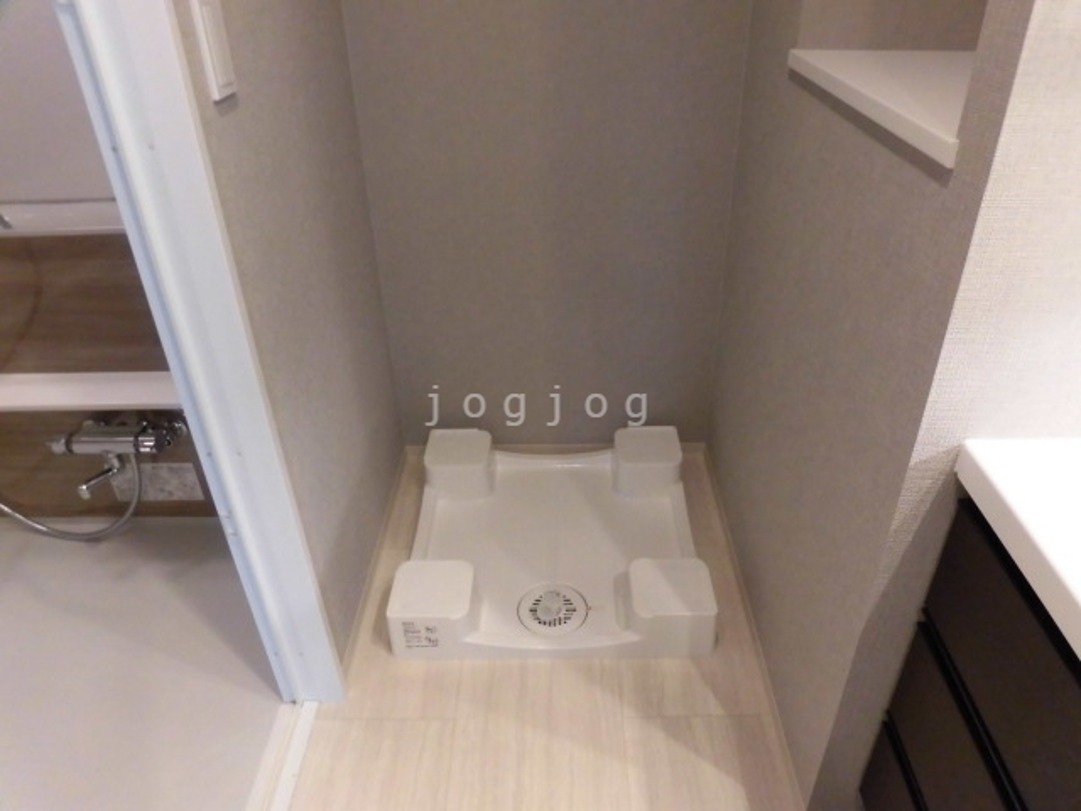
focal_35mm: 24
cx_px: 540
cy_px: 406
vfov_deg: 56.8
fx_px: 749
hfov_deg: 71.6
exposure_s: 1/30
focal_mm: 4.3
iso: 400
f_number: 3.1
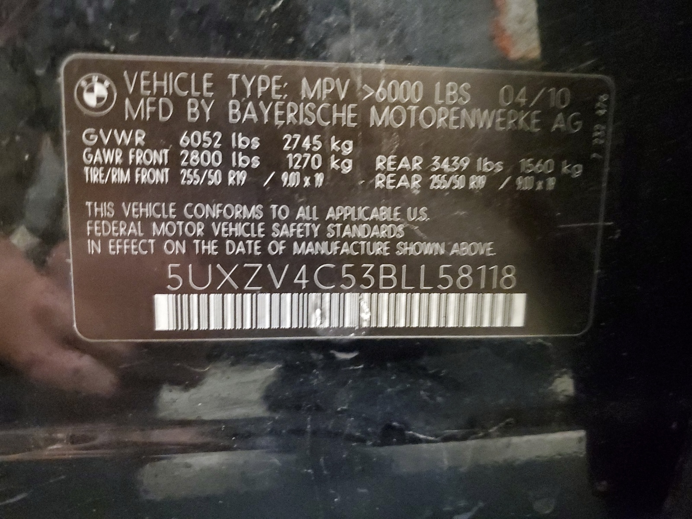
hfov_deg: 67.3
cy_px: 260
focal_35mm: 26
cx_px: 346
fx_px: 520
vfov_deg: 53.1
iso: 1020
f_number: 1.5
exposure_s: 1/12
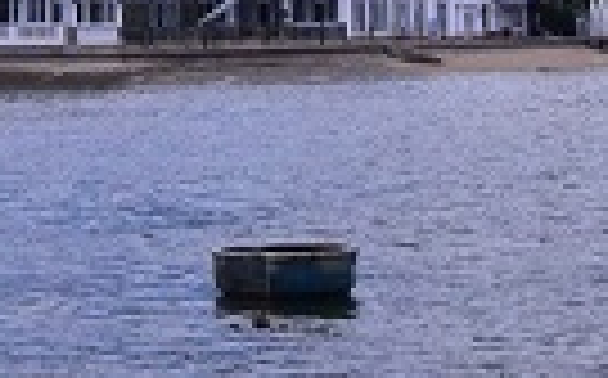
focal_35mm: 159
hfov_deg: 12.9
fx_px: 2631
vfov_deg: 7.9
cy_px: -310
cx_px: -77
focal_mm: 35
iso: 3200
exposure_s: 1/4000
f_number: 14
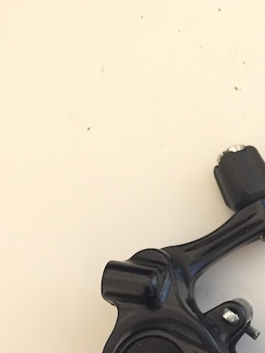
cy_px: 311
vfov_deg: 32.3
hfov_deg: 25.2
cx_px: 214
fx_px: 582
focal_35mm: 57
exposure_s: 1/15
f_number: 2.2
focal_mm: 4.15
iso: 500
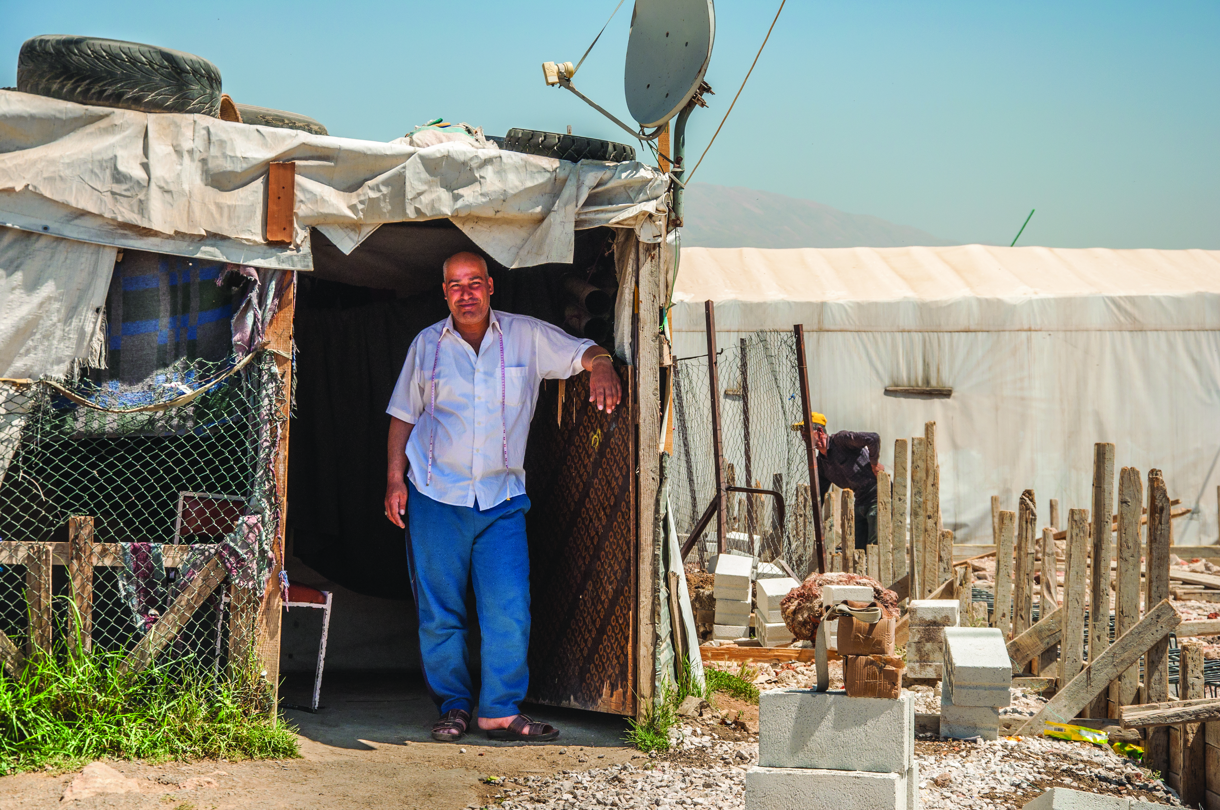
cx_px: 610
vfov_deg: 13.8
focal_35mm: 99
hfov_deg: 20.6
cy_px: 405
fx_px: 3351
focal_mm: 66
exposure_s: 1/1000
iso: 320
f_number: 8
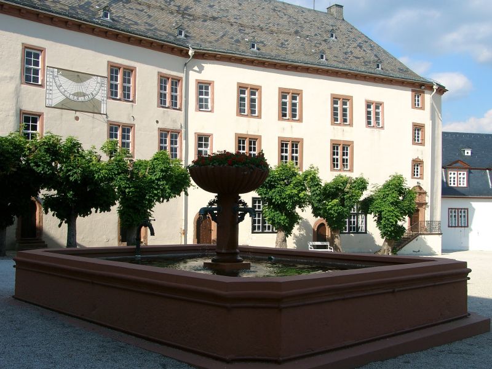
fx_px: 569
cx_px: 246
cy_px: 184
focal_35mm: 40
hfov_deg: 46.8
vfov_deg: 36.0
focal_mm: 8.4
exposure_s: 1/631
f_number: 4
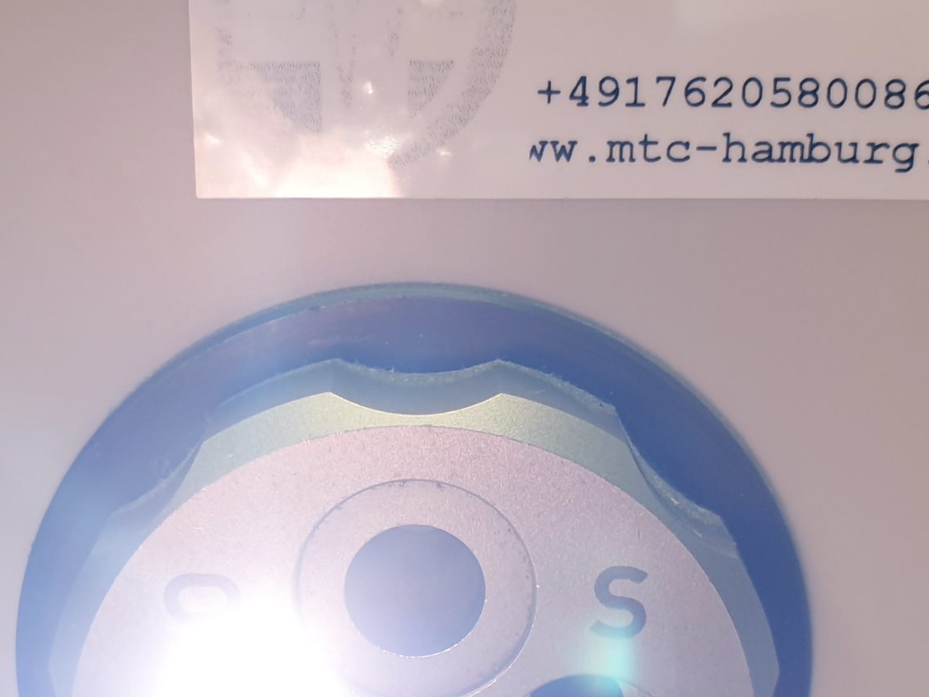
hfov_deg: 32.7
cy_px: 681
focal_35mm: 59
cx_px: 426
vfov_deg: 23.8
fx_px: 1583
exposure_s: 1/100
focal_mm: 4.3
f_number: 2.4
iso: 64
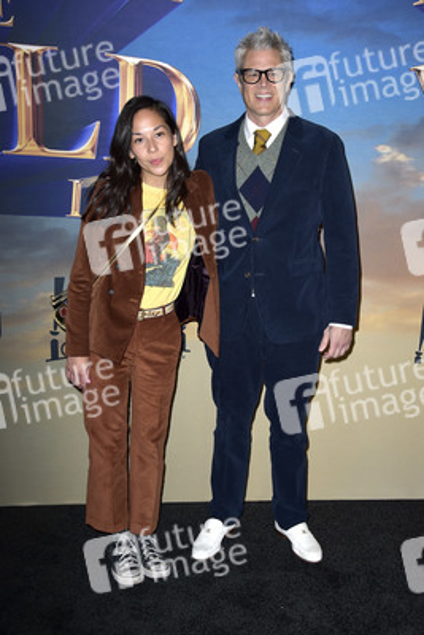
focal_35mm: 44
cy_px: 318
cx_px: 212
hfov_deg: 30.5
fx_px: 777
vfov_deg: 44.5
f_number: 6.3
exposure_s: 1/250
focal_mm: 44
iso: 320
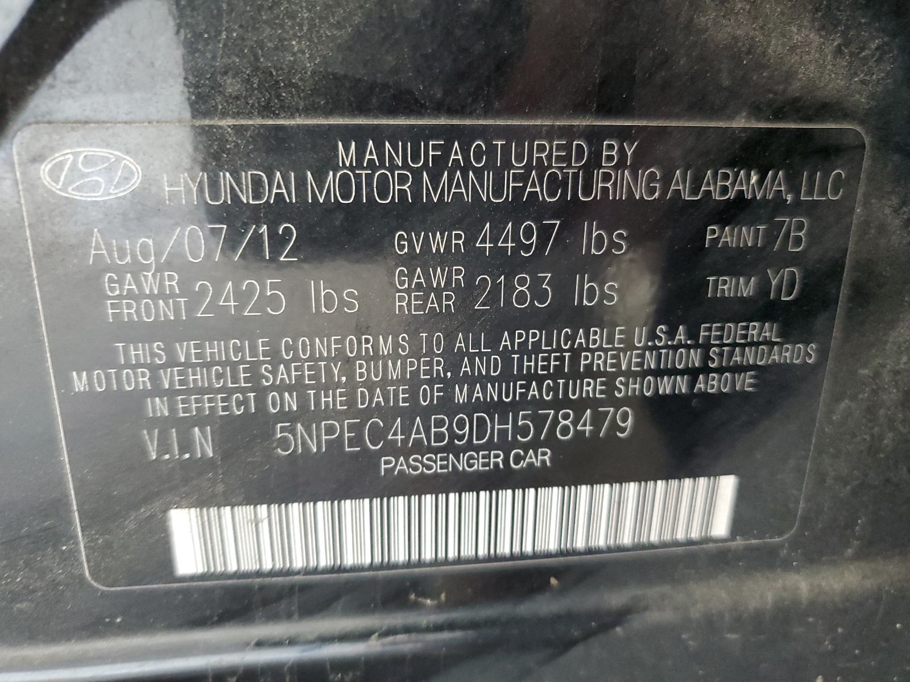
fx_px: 683
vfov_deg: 53.1
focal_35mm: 26
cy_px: 341
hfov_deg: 67.3
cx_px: 455
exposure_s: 1/30
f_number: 1.5
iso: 337
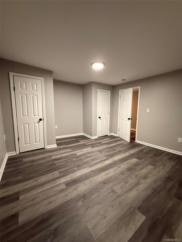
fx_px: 98
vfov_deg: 102.1
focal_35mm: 14
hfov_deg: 85.7
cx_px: 91
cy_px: 121
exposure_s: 1/60
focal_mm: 2.22
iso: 500
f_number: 2.2
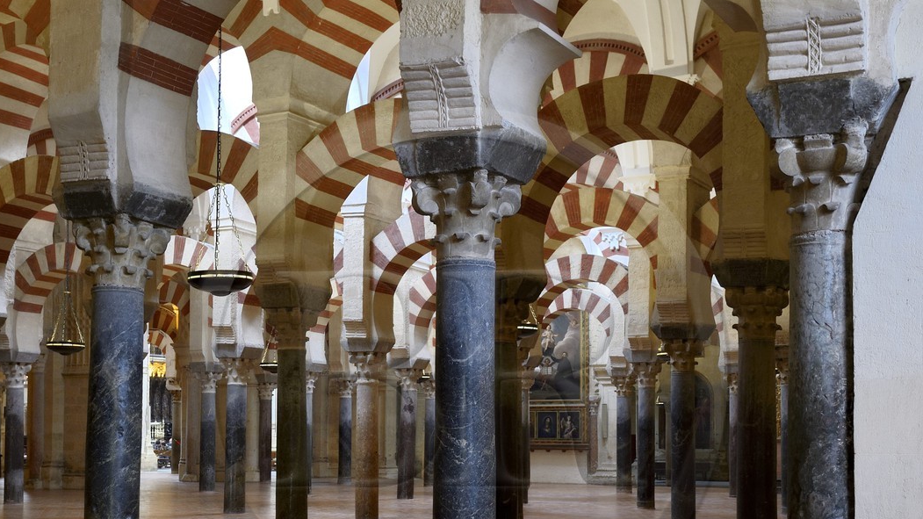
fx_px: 1248
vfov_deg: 23.3
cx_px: 456
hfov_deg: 40.6
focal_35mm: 51
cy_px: 379
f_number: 5.6
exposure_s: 1/5
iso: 400
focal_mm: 32
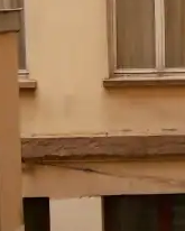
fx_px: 882
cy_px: 43
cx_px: 325
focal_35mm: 129
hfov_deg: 11.2
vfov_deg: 14.8
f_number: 4
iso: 800
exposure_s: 1/640
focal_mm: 17
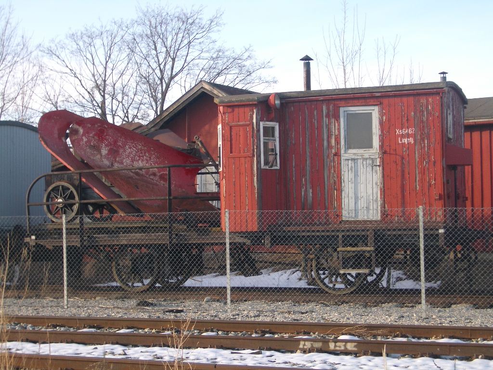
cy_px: 185
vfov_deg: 23.7
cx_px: 246
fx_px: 883
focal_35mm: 62
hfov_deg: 31.2
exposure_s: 1/160
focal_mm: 10.2
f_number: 3.5
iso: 50
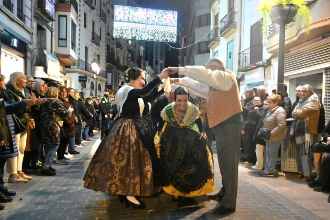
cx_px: 165
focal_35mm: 26
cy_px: 110
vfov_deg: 48.7
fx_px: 243
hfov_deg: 68.4
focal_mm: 26.5
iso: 25600
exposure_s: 1/323
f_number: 4
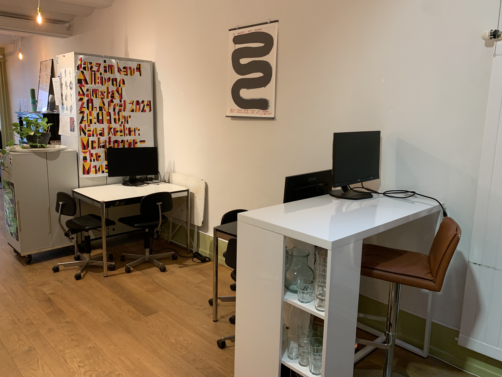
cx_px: 243
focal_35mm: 27
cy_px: 186
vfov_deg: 51.4
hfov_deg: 65.3
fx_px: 392
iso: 160
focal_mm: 4.25
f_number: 1.8
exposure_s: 1/50
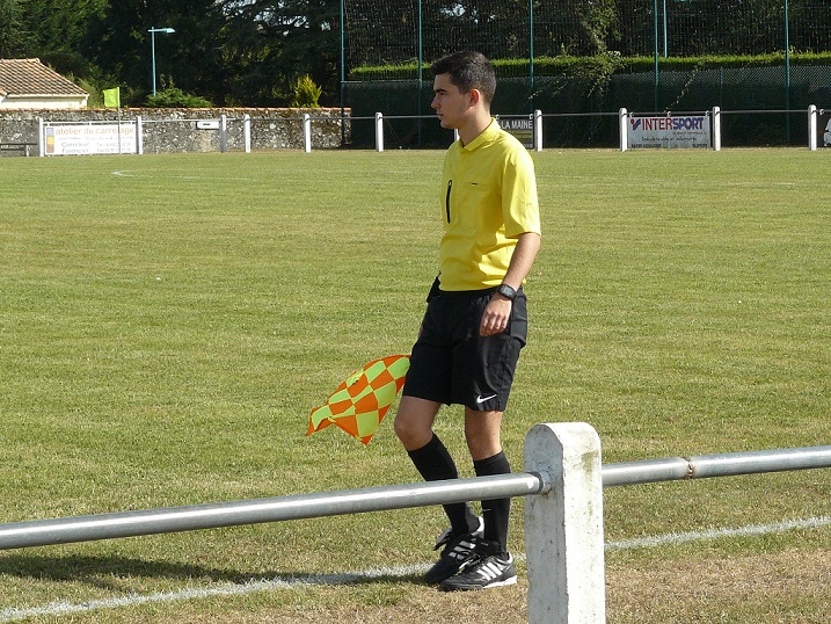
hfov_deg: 12.9
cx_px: 416
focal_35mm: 153
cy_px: 312
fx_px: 3674
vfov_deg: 9.7
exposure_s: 1/320
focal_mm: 16.9
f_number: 5.6
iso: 100
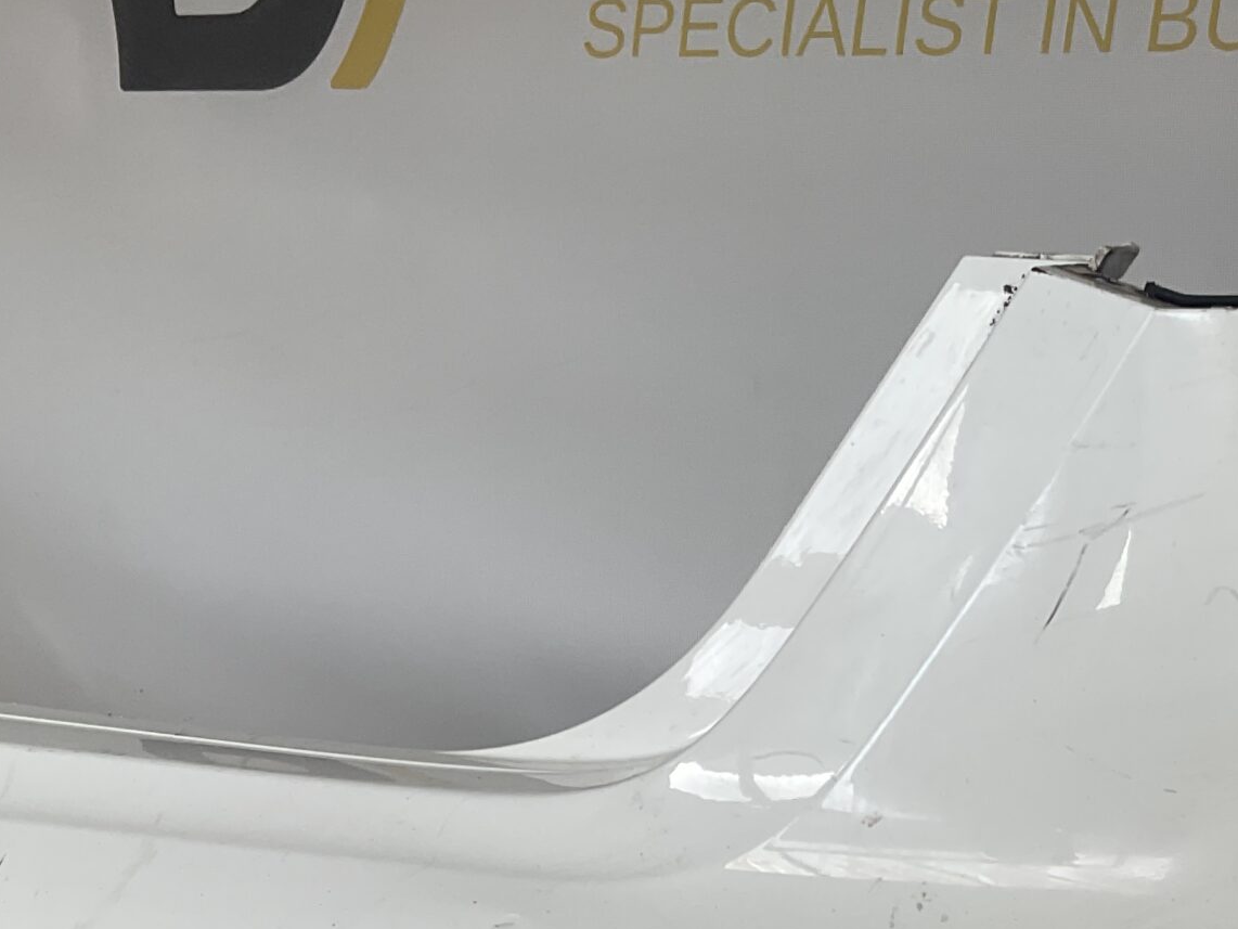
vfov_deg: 22.1
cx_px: 964
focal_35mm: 65
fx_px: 2325
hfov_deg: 29.2
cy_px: 830
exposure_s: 1/272
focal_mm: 3
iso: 16
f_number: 1.8
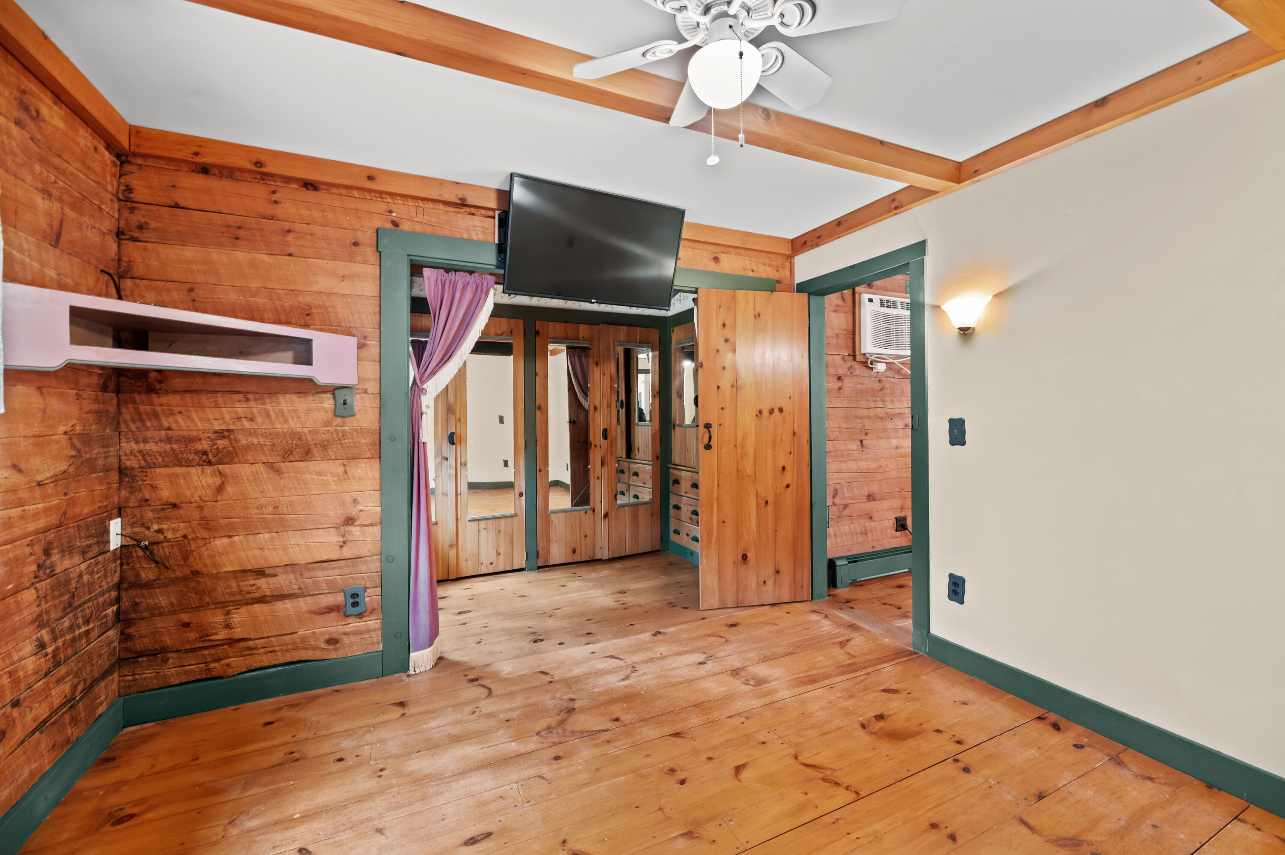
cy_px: 428
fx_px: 499
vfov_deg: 81.1
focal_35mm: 14
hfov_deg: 104.3
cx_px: 642
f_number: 7.1
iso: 800
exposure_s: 1.6
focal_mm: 14
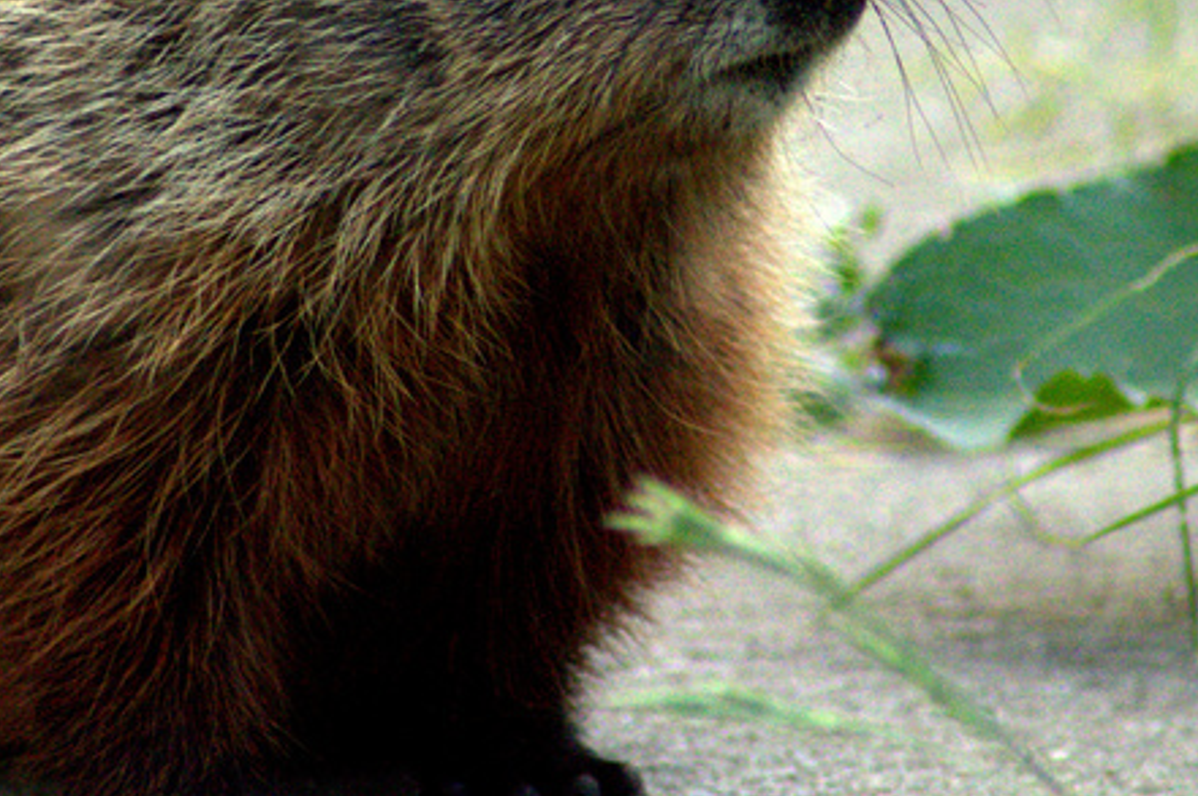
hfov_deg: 1.7
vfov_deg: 1.1
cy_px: 57
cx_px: 663
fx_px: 39656
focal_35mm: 1193
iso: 1600
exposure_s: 1/1250
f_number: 5.6
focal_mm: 300
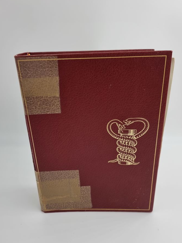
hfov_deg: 51.3
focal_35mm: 27
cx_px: 95
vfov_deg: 65.3
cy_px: 124
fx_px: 189
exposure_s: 1/100
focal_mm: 6.7
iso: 50
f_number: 1.8
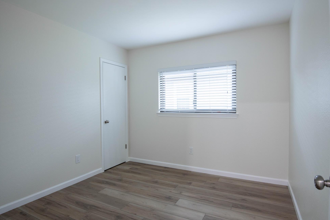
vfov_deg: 61.9
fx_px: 183
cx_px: 173
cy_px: 107
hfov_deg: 83.9
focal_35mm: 20
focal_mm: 19
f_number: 6.3
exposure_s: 1/13
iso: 250
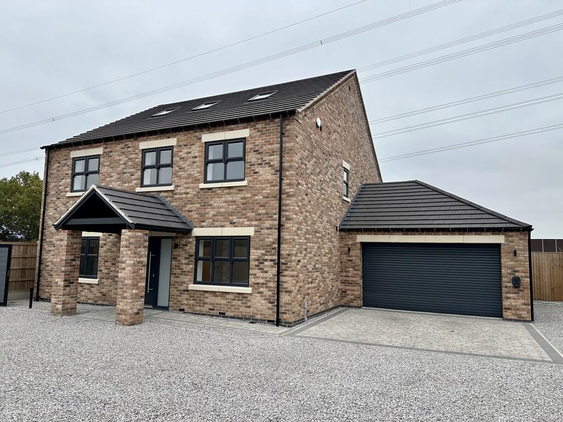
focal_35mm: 24
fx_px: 390
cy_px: 211
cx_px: 282
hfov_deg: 71.6
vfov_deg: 56.8
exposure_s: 1/850
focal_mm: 6.86
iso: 80
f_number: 1.78
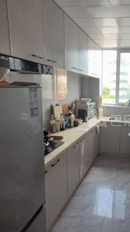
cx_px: 117
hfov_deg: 42.2
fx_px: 153
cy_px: 117
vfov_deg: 74.1
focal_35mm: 25
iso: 100
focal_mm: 1.95
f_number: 2.2
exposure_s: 1/100
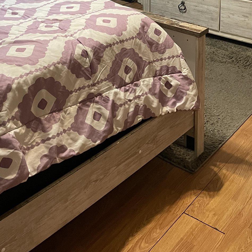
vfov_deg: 26.9
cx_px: 170
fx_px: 461
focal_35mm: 56
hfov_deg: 30.3
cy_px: -52
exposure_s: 1/60
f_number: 1.6
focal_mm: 4.2
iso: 500
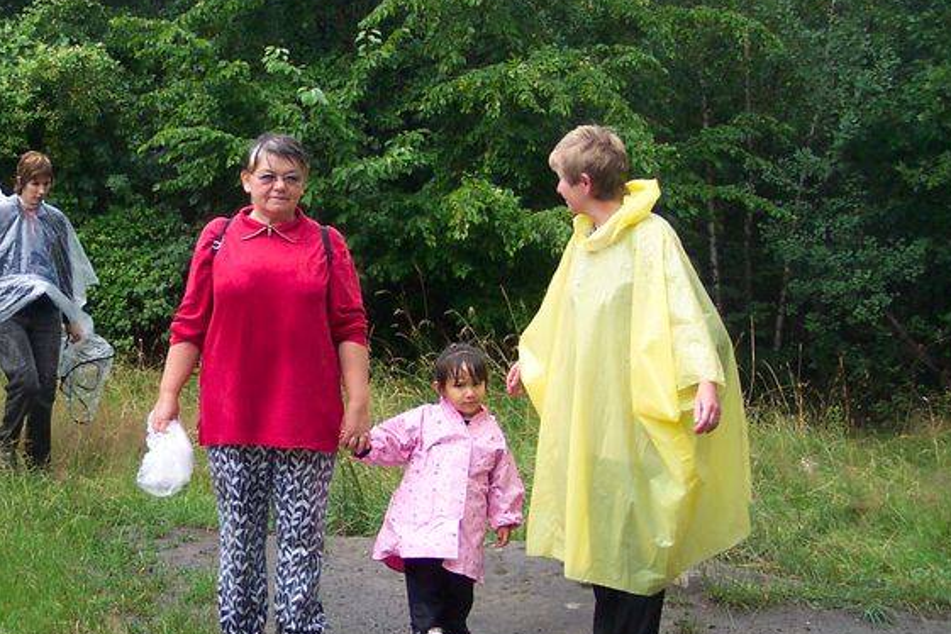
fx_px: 1611
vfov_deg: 22.3
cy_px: 297
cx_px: 271
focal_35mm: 61
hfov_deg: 32.4
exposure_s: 1/500
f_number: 2.8
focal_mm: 8
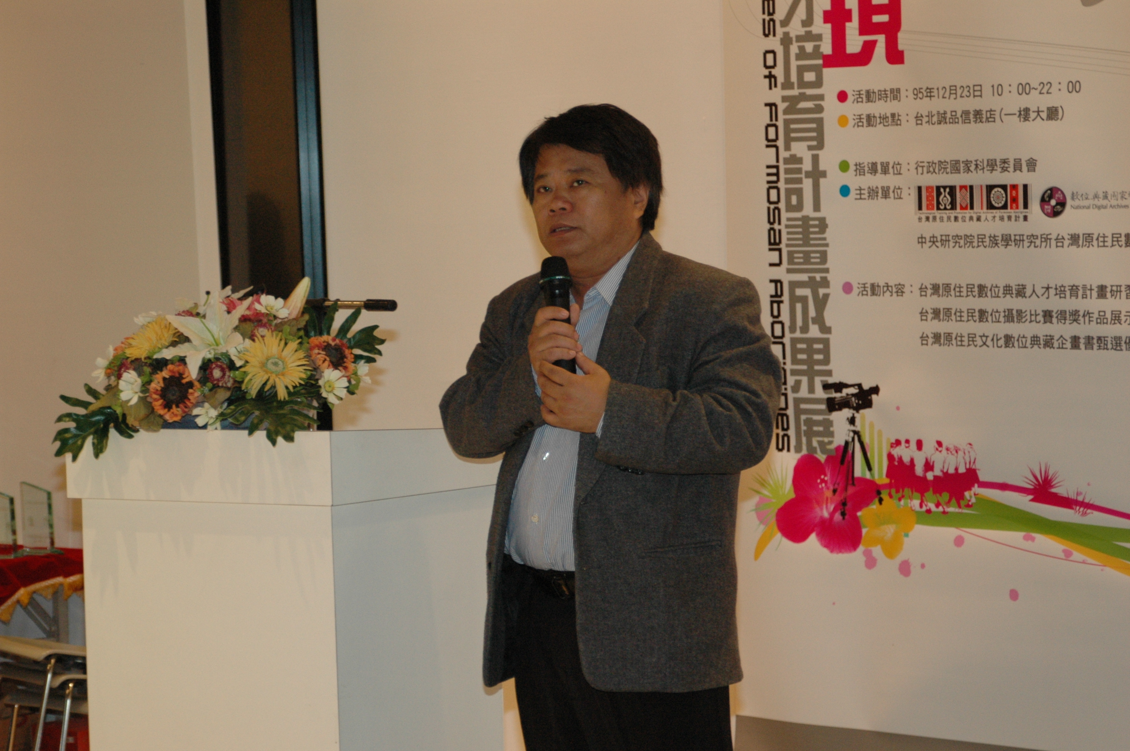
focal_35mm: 105
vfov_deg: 13.0
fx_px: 3293
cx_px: 565
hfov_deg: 19.5
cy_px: 376
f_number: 4.5
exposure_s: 1/80
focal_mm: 70
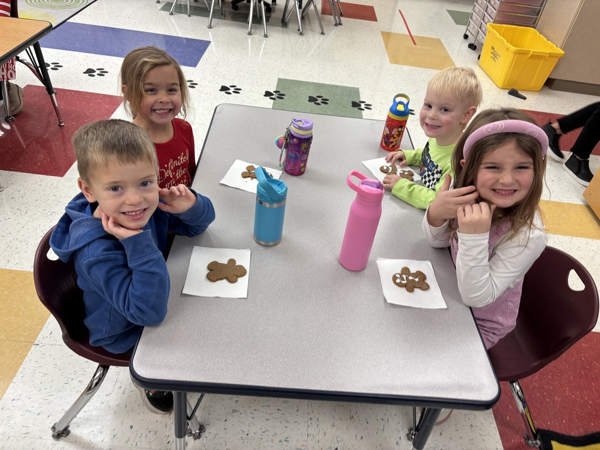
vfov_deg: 53.1
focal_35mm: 26
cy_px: 225
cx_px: 300
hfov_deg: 67.3
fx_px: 451
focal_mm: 5.96
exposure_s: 1/60
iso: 64
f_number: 1.6
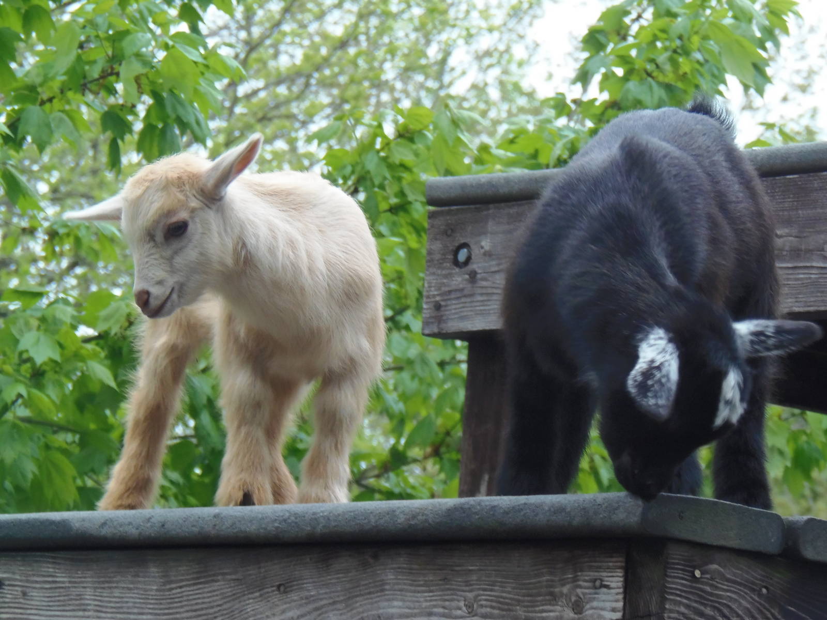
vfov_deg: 9.3
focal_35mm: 159
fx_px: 3799
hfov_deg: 12.4
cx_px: 414
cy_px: 310
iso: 200
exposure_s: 1/30
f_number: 4.8
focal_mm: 29.4
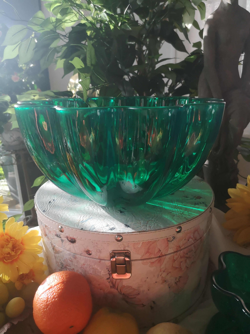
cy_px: 167
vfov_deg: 65.3
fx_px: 260
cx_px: 125
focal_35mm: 27
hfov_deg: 51.4
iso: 400
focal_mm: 3.95
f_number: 1.8
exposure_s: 1/900
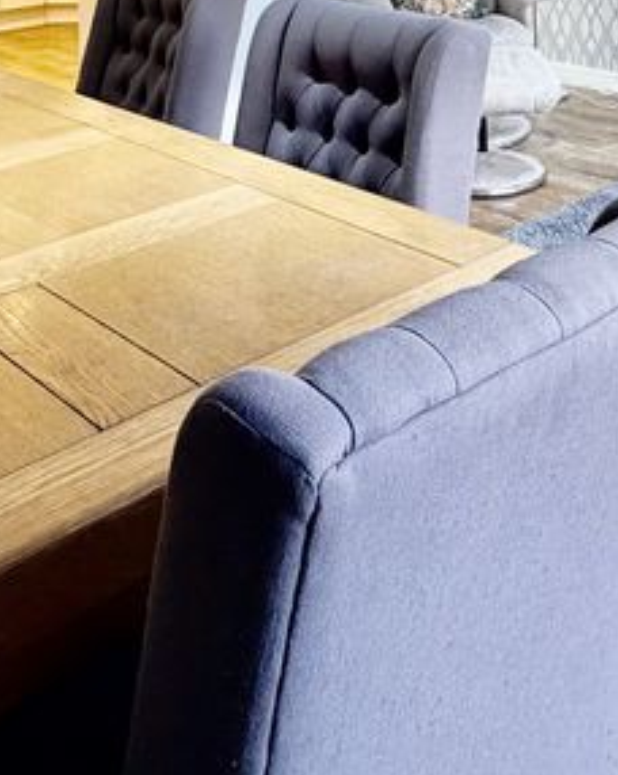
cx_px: 412
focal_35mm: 49
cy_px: -217
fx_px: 1123
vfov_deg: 30.5
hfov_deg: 30.5
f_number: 2.2
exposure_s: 1/100
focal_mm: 2.22
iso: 200
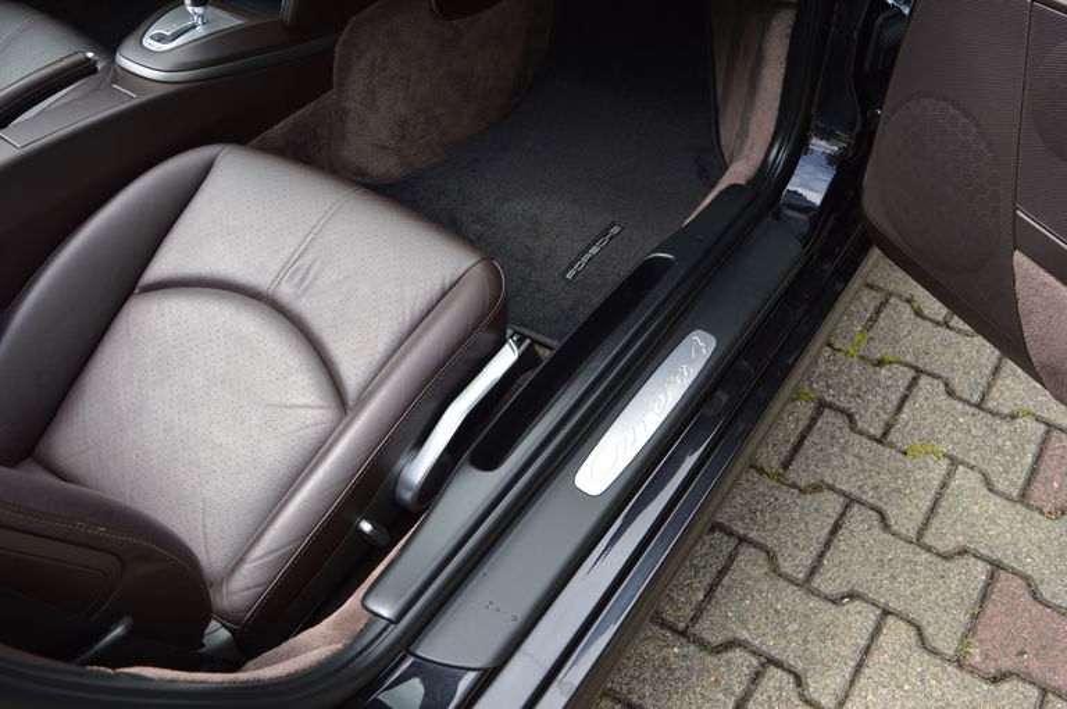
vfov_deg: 38.3
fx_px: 1021
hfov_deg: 55.2
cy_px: 354
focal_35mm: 34
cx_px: 534
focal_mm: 23
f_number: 5.6
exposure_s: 1/125
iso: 110
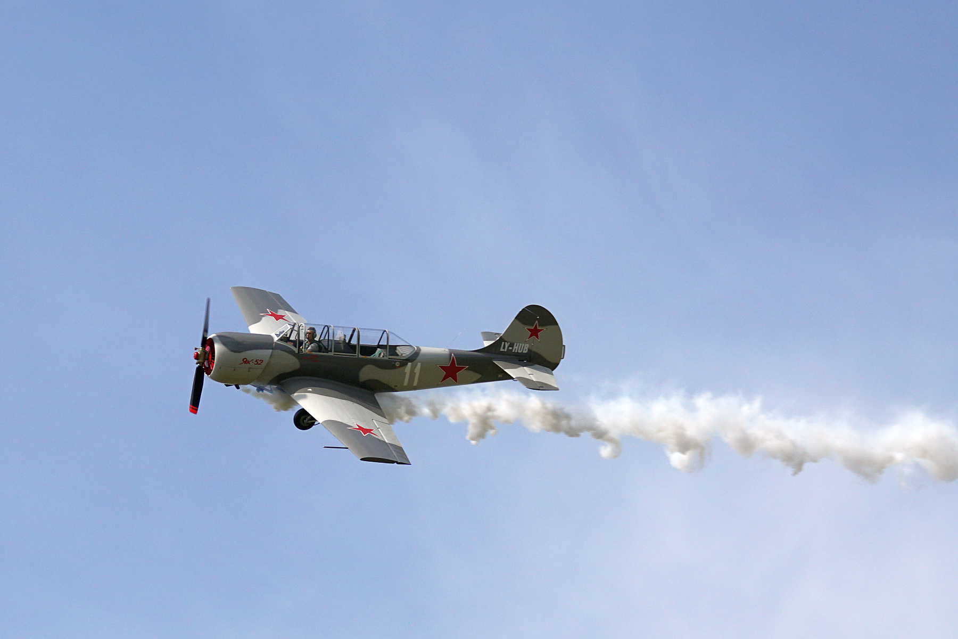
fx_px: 4790
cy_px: 320
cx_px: 479
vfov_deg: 7.6
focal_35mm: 180
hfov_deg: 11.4
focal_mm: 120
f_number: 6.3
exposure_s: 1/1600
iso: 200
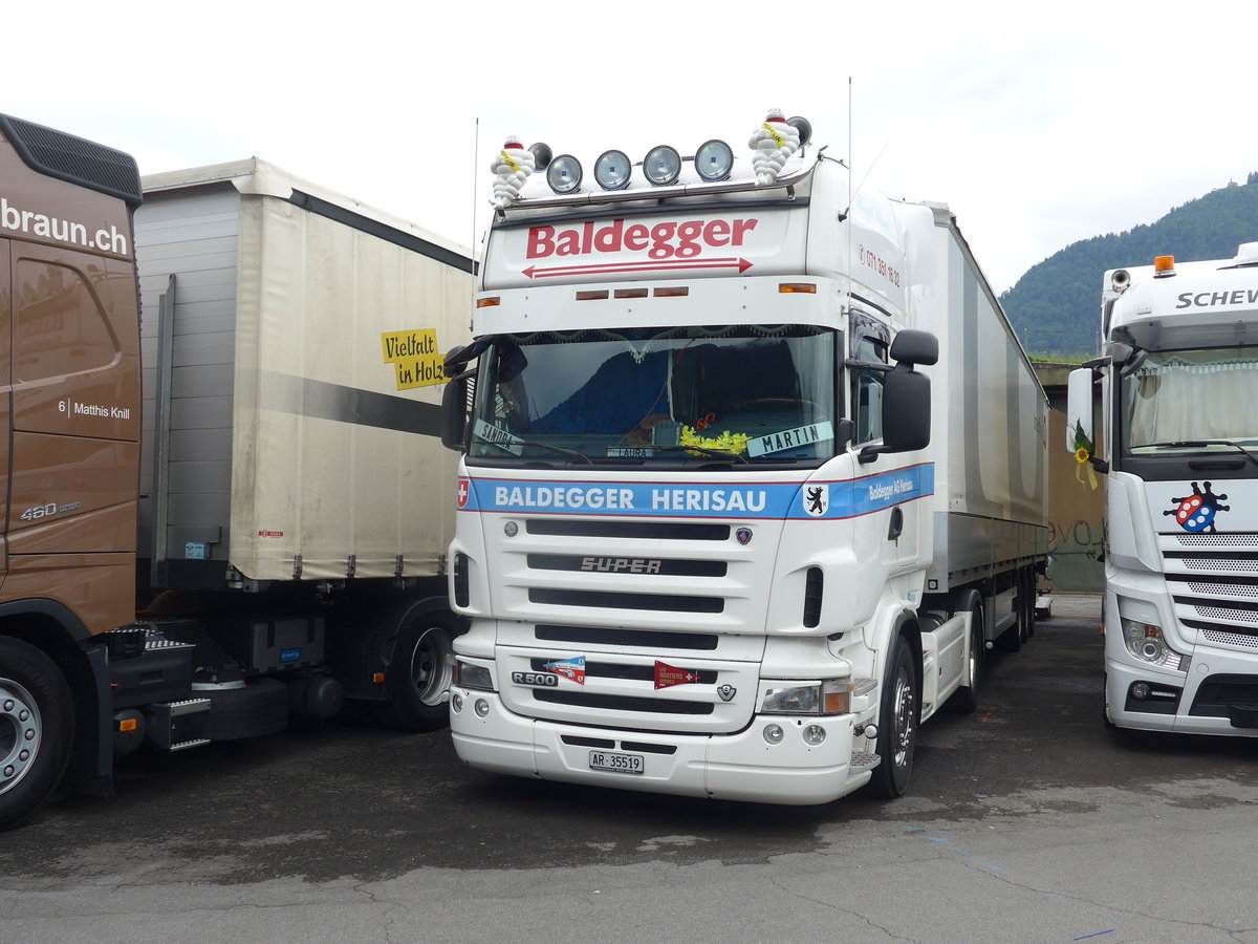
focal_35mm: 34
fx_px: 1236
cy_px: 472
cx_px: 629
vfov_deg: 41.8
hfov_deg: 54.0
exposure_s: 1/400
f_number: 2.8
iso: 80
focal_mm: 7
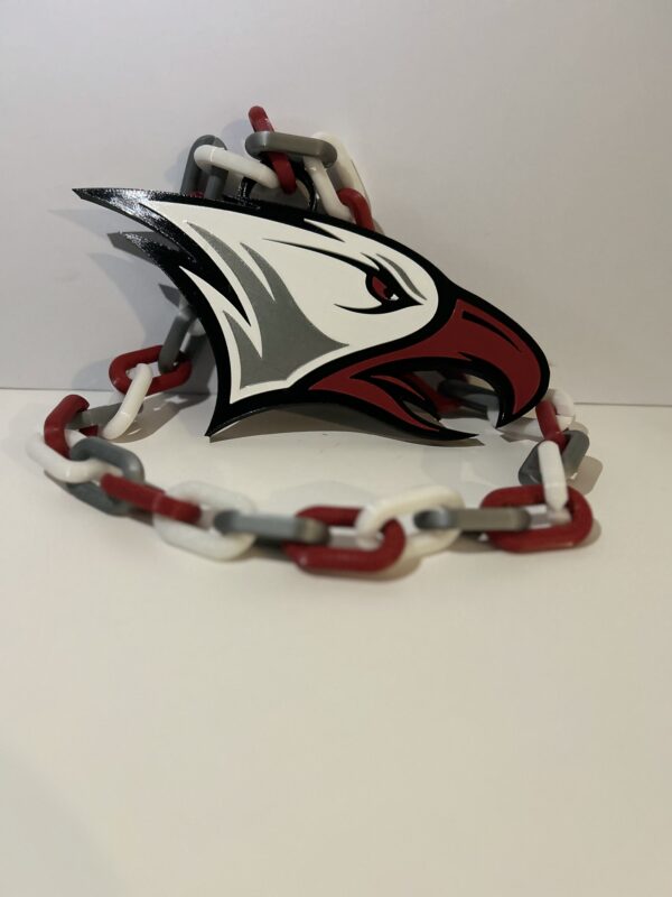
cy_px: 448
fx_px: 673
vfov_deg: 67.3
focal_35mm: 26
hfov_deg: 53.1
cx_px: 336
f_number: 1.5
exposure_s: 1/60
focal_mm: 5.7
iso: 500
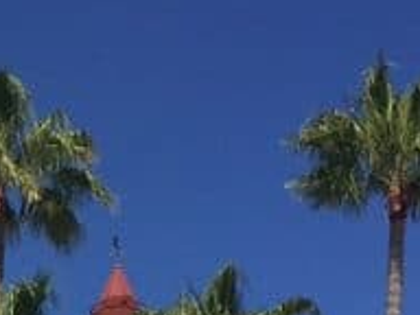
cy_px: 748
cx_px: -223
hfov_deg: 12.1
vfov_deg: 8.7
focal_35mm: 155
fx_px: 1881
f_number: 2.2
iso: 32
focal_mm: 4.15
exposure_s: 1/3597
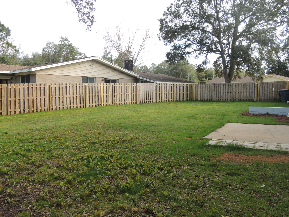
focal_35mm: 30
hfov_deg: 60.0
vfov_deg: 46.8
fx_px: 250
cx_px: 144
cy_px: 108
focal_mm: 5.3
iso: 100
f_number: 3.1
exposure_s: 1/200
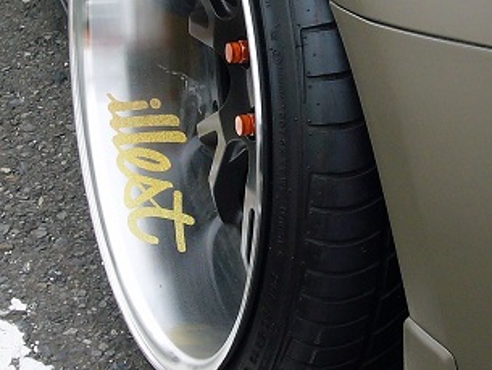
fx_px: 2431
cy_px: 65
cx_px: 287
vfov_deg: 8.7
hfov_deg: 11.6
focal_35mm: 171
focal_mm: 9.6
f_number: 4
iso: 80
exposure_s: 1/200
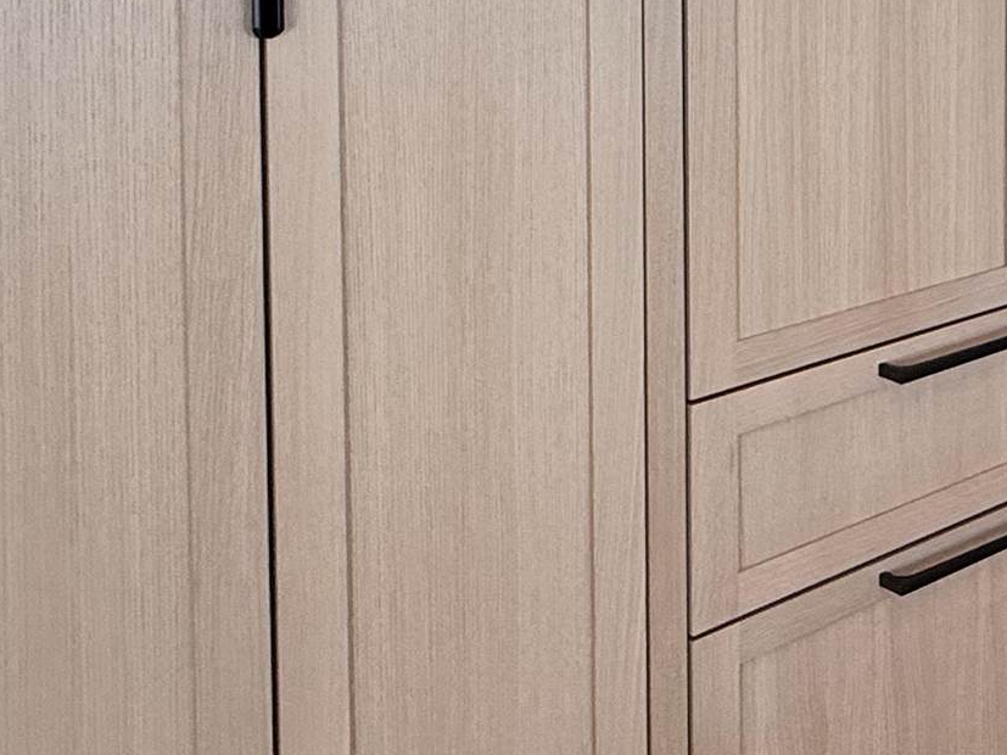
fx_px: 1512
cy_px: -132
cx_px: 1652
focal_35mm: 52
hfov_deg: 24.4
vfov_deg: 25.4
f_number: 2.2
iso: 80
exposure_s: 1/120
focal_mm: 2.22
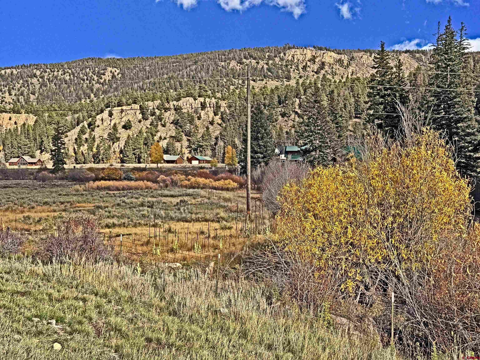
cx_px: 240
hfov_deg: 39.7
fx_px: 666
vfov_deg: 30.3
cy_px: 180
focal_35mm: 48
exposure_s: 1/3096
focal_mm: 6.76
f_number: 1.78
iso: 64
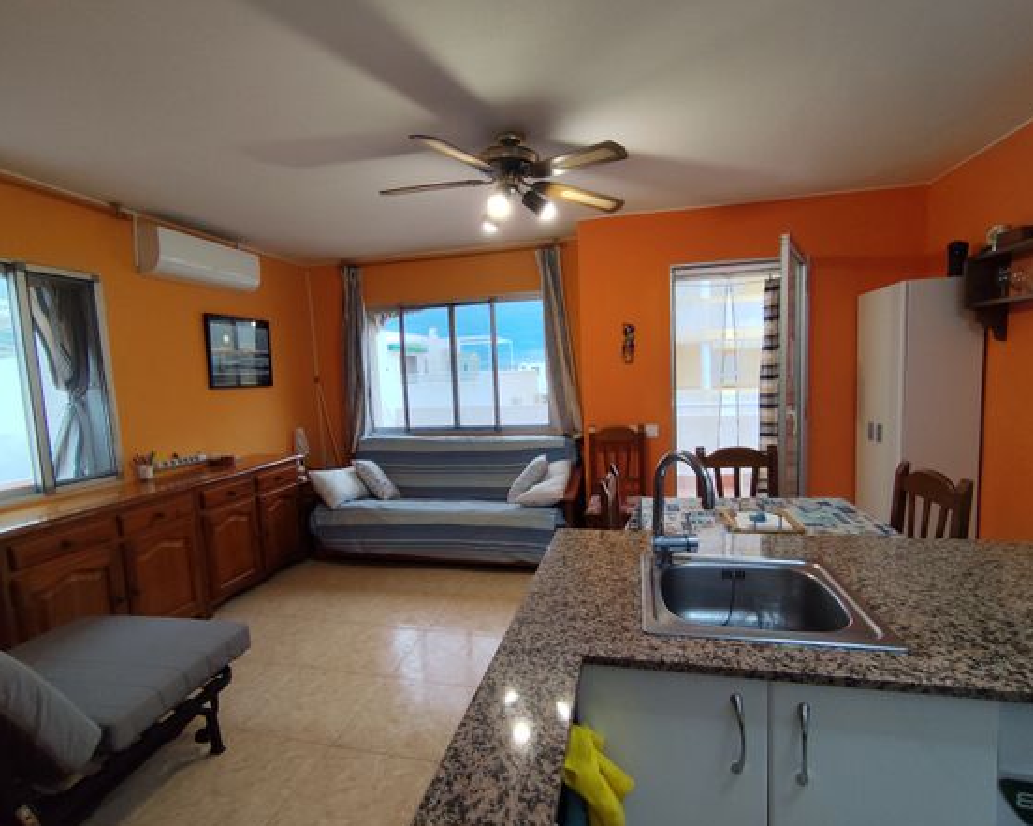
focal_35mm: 17
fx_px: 519
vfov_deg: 76.9
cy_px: 419
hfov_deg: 89.7
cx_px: 528
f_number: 2.2
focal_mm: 1.65
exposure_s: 1/100
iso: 64
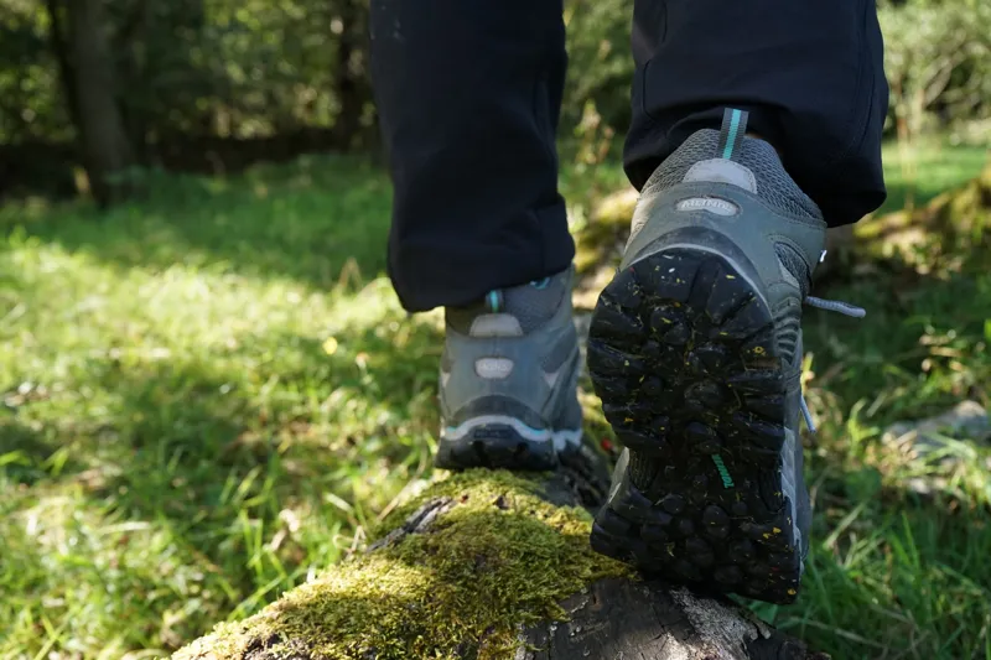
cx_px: 496
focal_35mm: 47
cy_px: 330
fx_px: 1293
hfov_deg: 41.9
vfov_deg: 28.6
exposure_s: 1/200
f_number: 8
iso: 800
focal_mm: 47
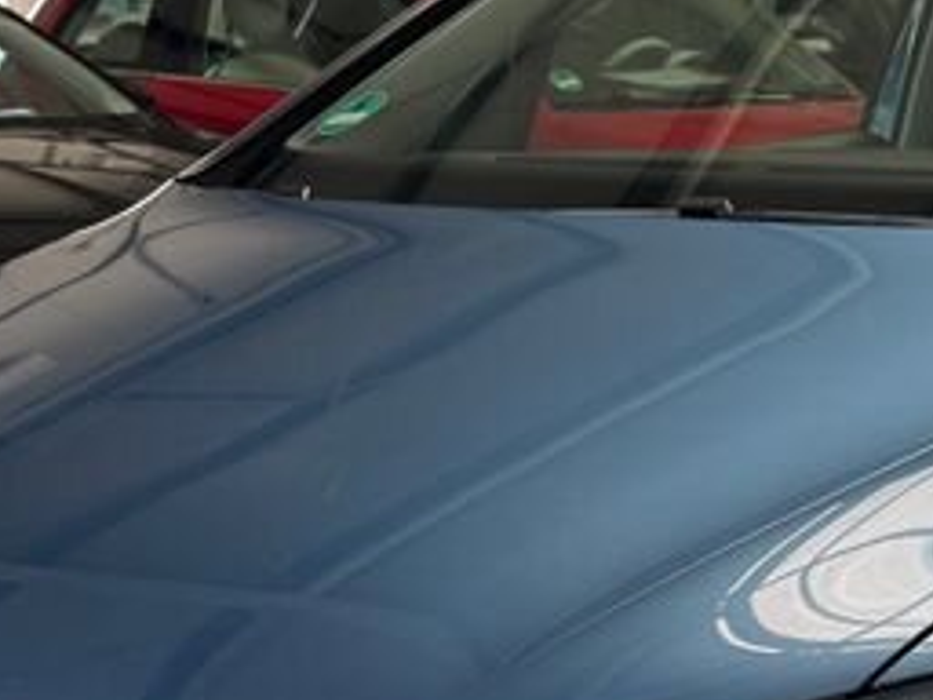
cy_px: 580
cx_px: 1137
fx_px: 2587
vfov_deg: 15.3
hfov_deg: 19.2
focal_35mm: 96
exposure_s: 1/121
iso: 80
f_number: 1.78
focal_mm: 6.76
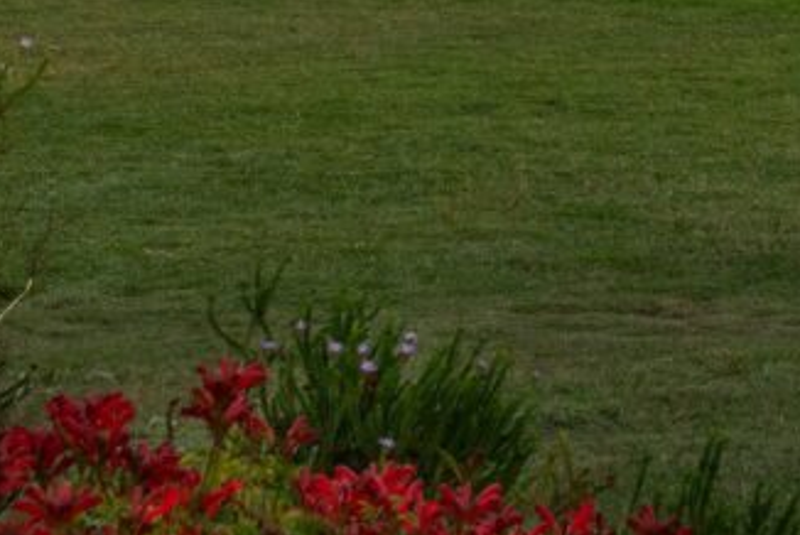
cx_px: 1291
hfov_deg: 10.2
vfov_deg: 6.8
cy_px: -692
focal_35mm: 193
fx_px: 4293
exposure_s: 1/160
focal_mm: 35
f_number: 11
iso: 400
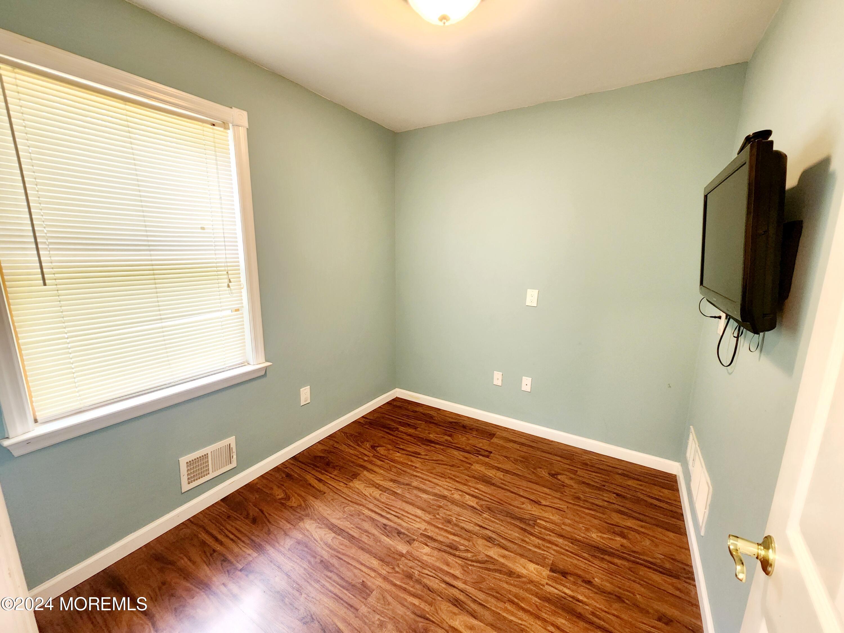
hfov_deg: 106.2
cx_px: 422
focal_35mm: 13
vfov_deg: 89.9
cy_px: 316
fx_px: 317
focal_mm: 2.2
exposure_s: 1/40
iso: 320
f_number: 2.2
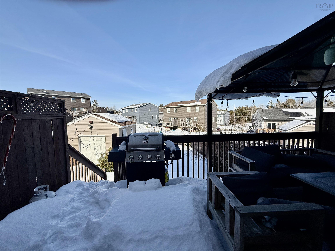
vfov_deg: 85.7
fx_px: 135
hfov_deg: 102.1
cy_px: 126
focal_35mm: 14
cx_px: 168
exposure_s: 1/2841
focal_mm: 2.22
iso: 50
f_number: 2.2
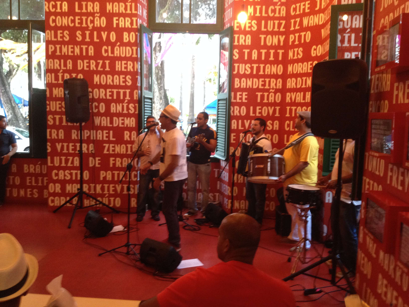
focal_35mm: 35
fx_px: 414
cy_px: 154
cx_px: 204
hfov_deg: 52.6
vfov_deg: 40.7
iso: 200
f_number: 2.4
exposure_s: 1/20
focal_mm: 4.28
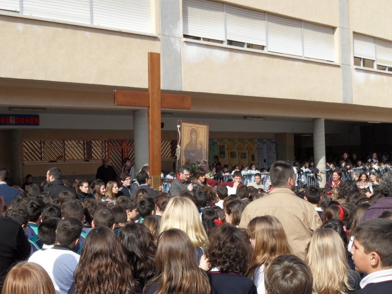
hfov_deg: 33.2
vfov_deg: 25.1
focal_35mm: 58
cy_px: 201
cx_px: 164
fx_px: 657
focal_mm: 6.5
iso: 80
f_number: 3.6
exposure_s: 1/1000
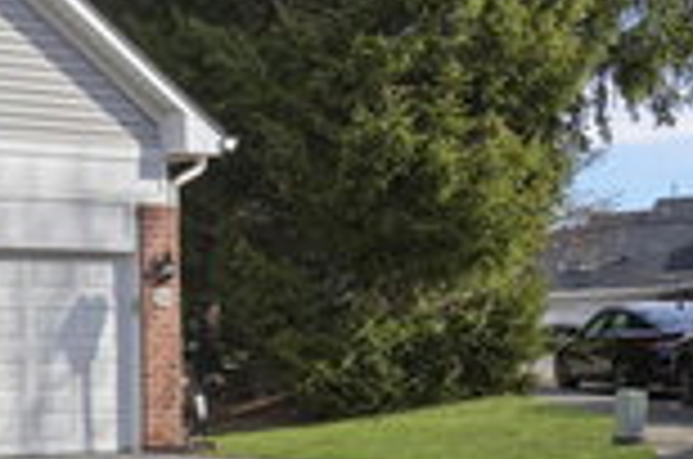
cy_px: 396
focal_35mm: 75
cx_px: -351
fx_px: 1441
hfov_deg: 22.2
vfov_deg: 17.9
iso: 100
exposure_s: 1/80
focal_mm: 16
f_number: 11
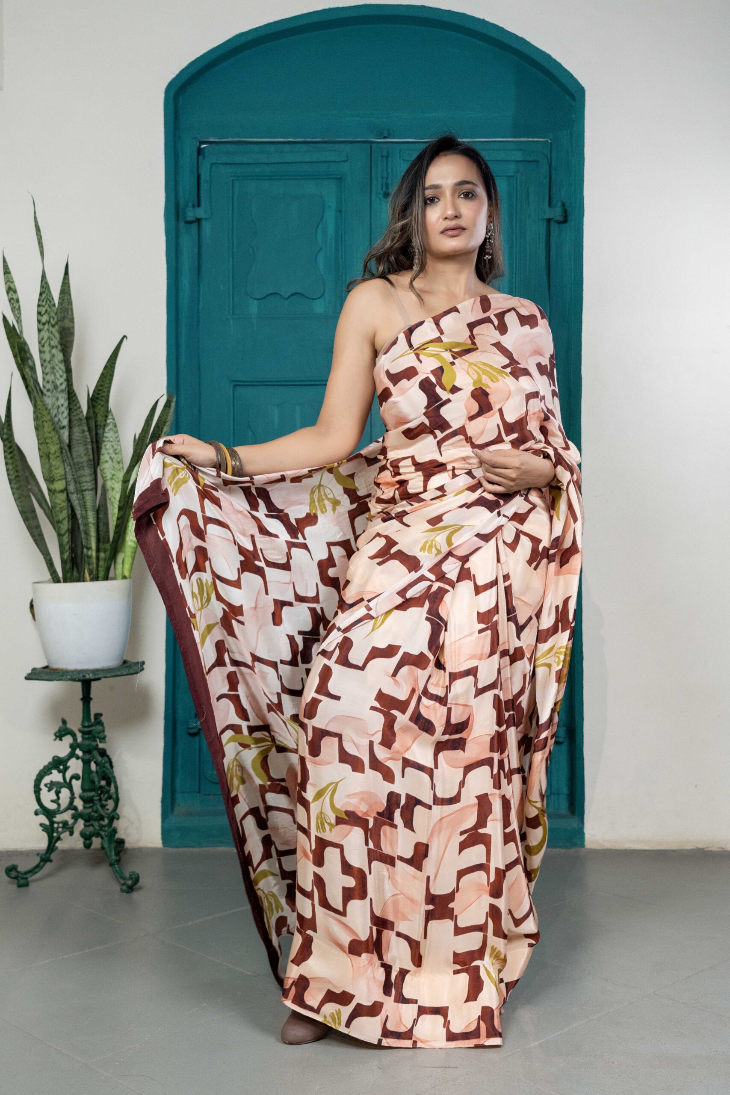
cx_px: 365
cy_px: 548
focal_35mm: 36
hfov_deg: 36.9
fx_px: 1095
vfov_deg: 53.1
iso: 1000
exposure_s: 1/160
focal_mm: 36
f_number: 5
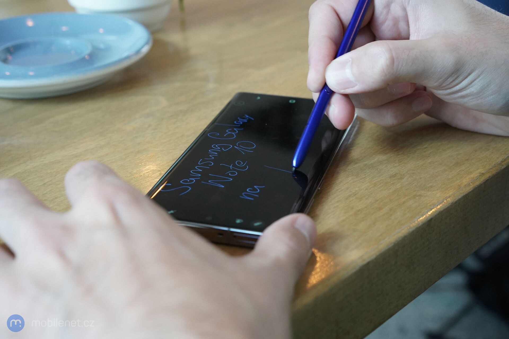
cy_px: 170
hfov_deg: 36.2
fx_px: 778
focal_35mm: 55
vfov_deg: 24.6
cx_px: 254
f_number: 7.1
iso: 6400
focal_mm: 55
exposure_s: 1/100
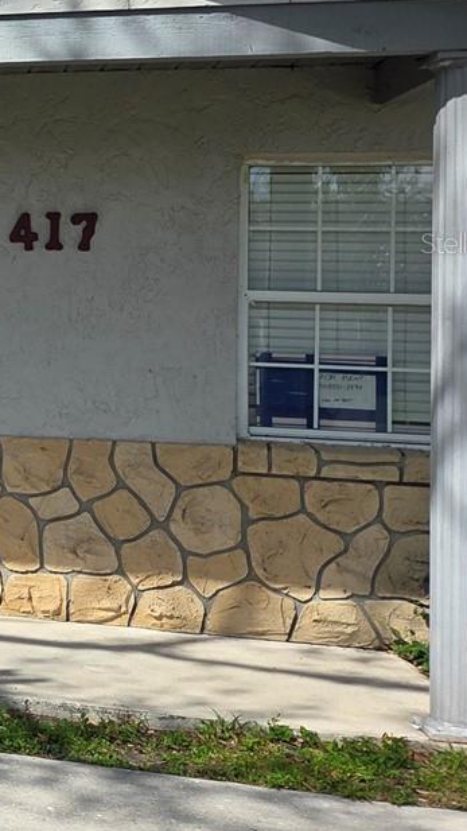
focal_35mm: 65
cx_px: -529
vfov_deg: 31.9
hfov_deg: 14.6
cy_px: 242
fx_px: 1431
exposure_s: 1/5399
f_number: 1.8
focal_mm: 5.4
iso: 80
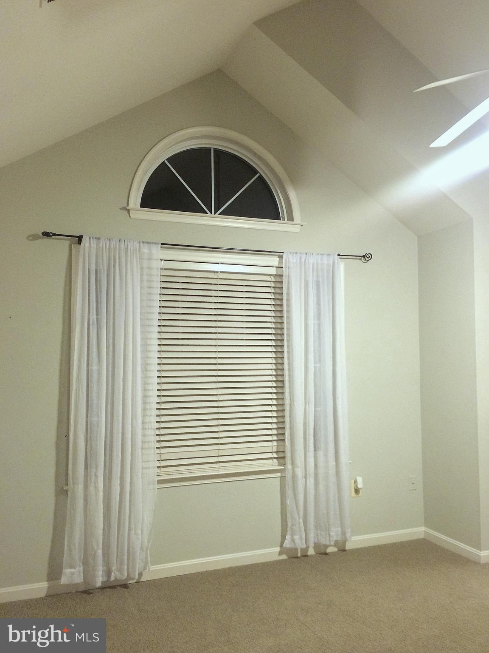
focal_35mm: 30
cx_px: 244
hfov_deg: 46.8
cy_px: 326
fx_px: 565
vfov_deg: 60.0
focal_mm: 4.12
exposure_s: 1/30
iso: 250
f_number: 2.2
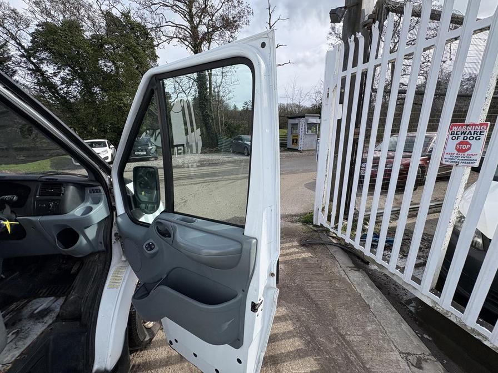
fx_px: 201
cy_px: 186
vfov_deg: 85.7
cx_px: 249
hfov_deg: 102.1
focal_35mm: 14
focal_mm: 2.22
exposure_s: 1/1126
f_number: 2.2
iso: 64
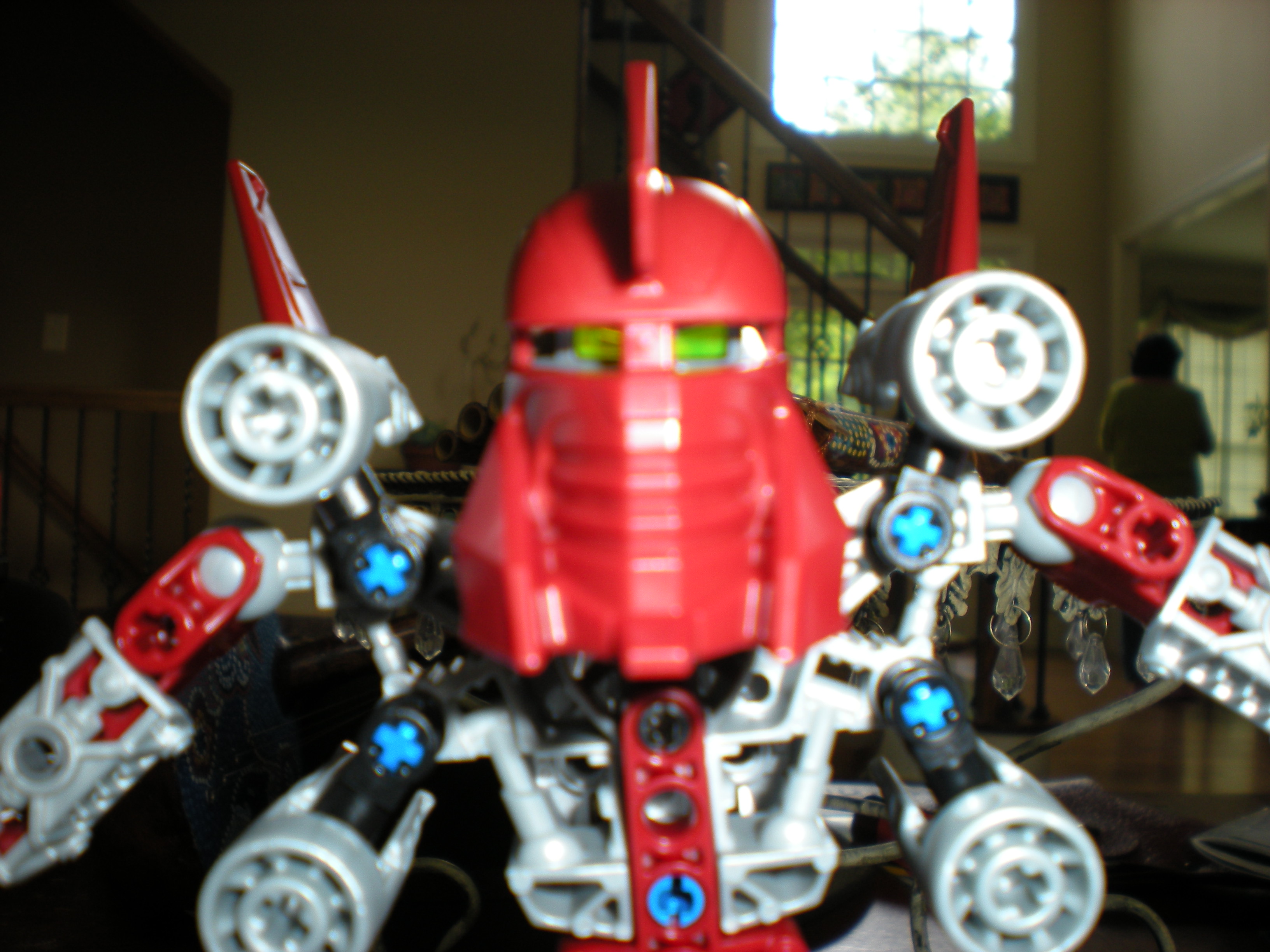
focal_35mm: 38
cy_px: 476
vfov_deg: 37.7
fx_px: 1394
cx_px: 635
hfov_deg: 49.0
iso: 64
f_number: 3.1
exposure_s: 1/30
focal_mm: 6.3
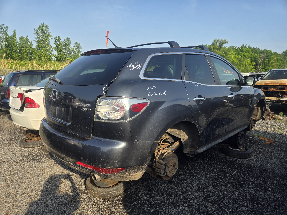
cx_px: 144
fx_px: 191
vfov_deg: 58.9
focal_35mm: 23
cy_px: 108
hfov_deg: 73.9
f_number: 1.8
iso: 25
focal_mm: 5.4
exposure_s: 1/803
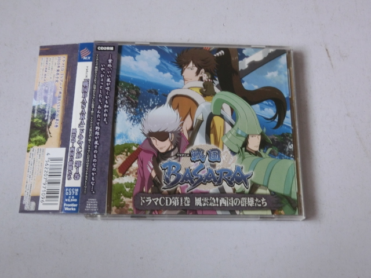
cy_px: 139
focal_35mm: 47
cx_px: 186
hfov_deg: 40.4
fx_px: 504
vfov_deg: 30.9
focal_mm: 8.29
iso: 400
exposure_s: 1/60
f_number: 4.2
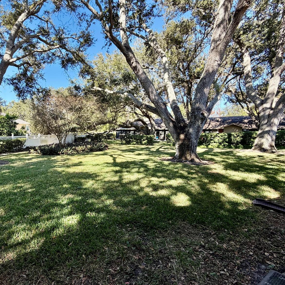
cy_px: 142
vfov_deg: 84.0
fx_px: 158
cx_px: 93
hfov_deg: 80.9
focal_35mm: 17
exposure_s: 1/203
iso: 40
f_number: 2.2
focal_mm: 2.22
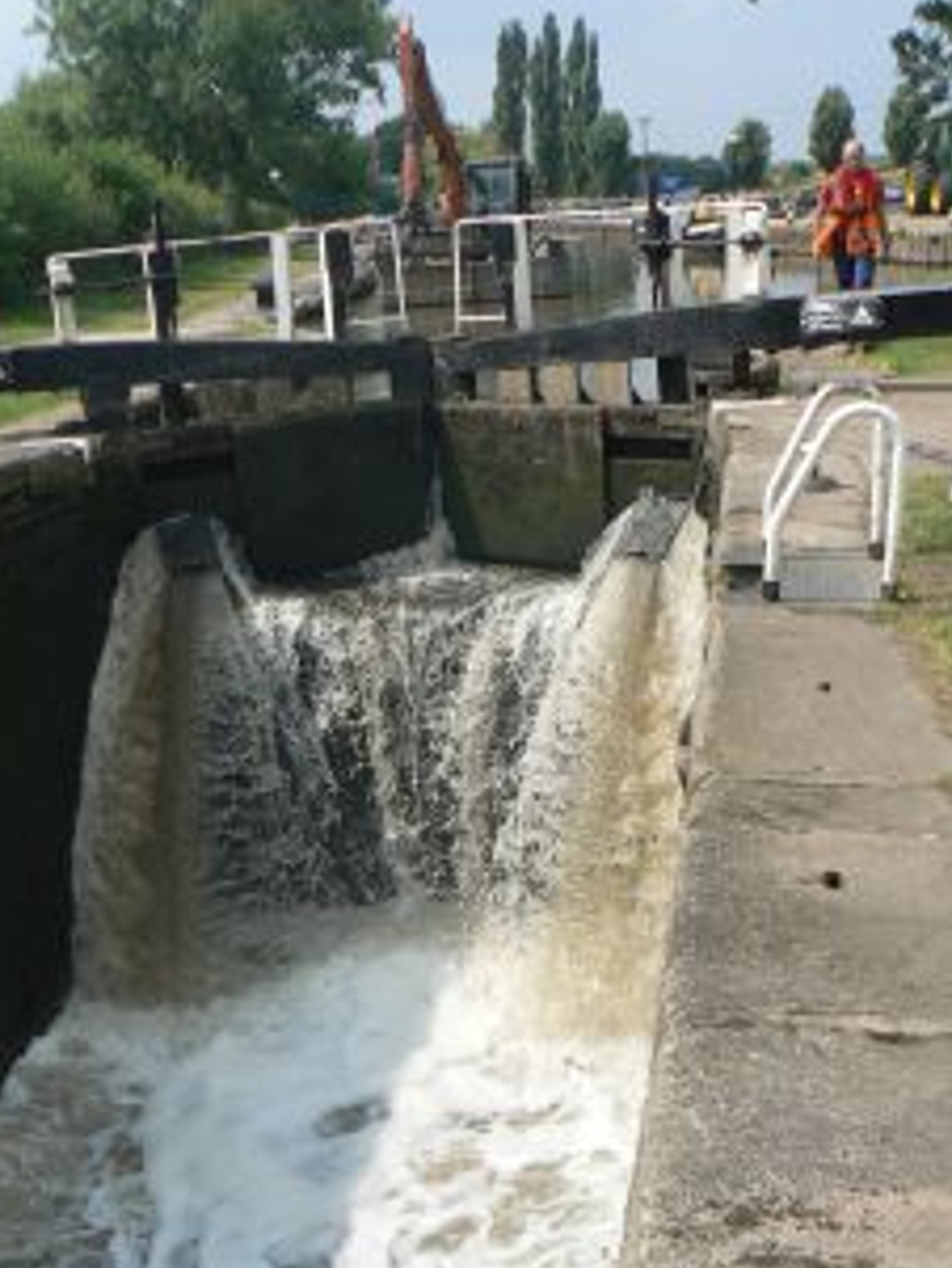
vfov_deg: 43.7
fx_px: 1576
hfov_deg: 33.5
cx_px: 388
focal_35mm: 43
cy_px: 716
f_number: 5.6
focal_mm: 6
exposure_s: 1/400
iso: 80
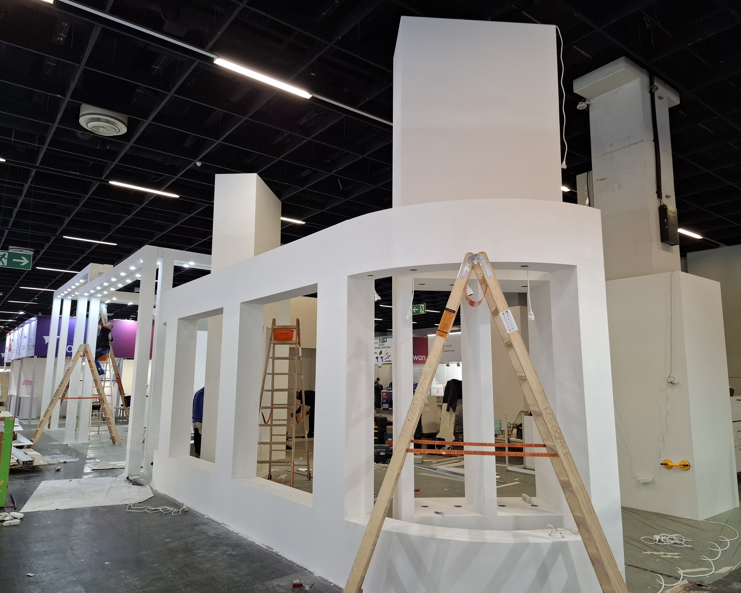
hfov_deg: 70.3
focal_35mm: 24
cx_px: 374
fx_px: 526
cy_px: 296
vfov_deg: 58.8
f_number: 1.8
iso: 200
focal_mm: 5.54
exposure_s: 1/60
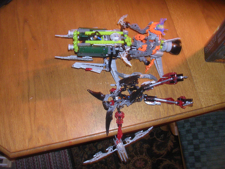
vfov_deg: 37.7
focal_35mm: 38
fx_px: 247
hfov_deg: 49.0
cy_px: 84
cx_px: 112
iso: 200
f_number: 2.8
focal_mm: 5.8
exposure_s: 1.5
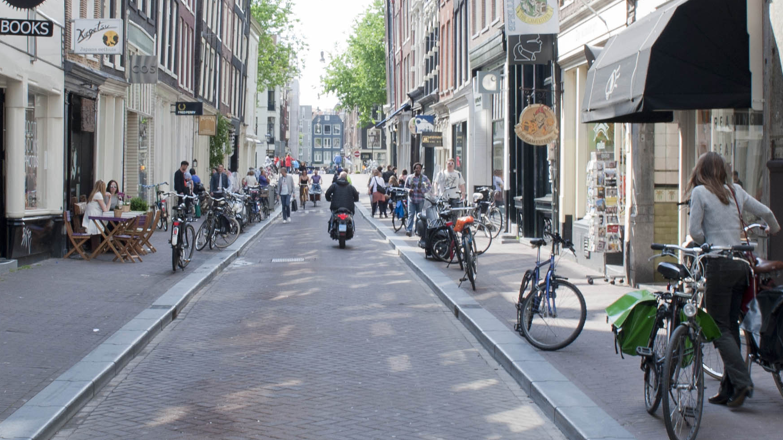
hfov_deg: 34.3
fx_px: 1266
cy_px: 145
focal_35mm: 61
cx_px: 344
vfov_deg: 19.7
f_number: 13
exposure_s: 1/80
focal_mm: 24
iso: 400
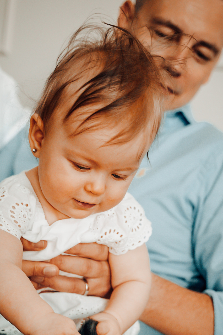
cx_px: 95
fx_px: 660
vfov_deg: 27.5
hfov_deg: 19.2
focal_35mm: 71
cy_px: 300
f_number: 2.8
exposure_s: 1/160
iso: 1250
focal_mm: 36
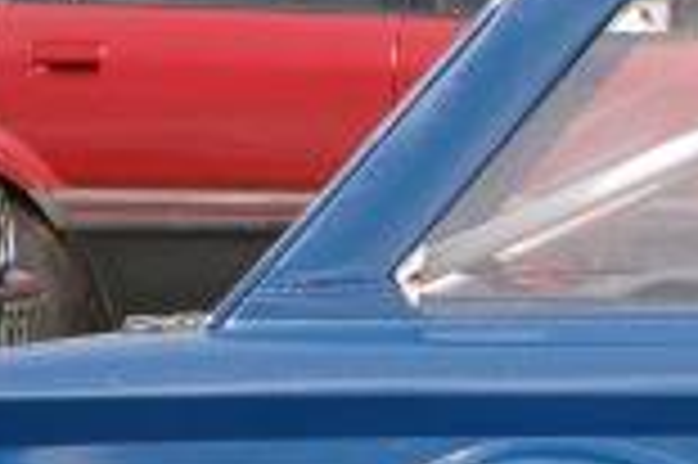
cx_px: 1315
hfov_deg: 1.8
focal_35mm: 1126
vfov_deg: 1.2
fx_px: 21801
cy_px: 554
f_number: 7.1
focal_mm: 145
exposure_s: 1/400
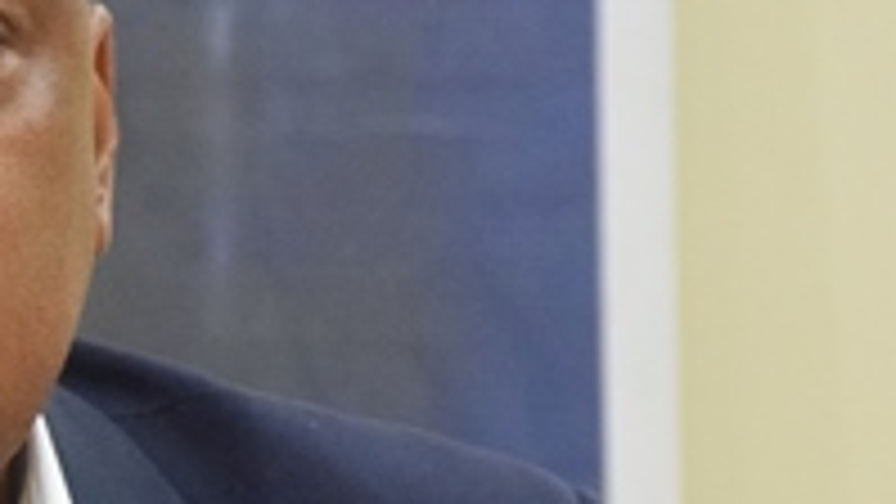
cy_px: 529
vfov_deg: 2.3
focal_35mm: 531
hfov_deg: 4.1
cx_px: -203
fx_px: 12610
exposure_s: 1/125
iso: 4000
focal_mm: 105
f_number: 5.6
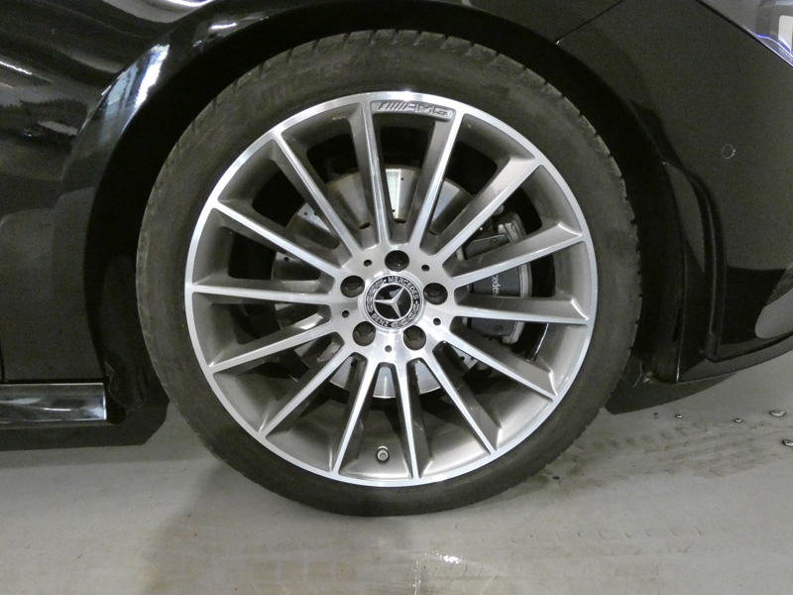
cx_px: 396
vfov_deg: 45.4
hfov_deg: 58.4
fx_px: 710
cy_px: 298
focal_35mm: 31
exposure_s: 1/125
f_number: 3.3
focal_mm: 5.5
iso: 2000
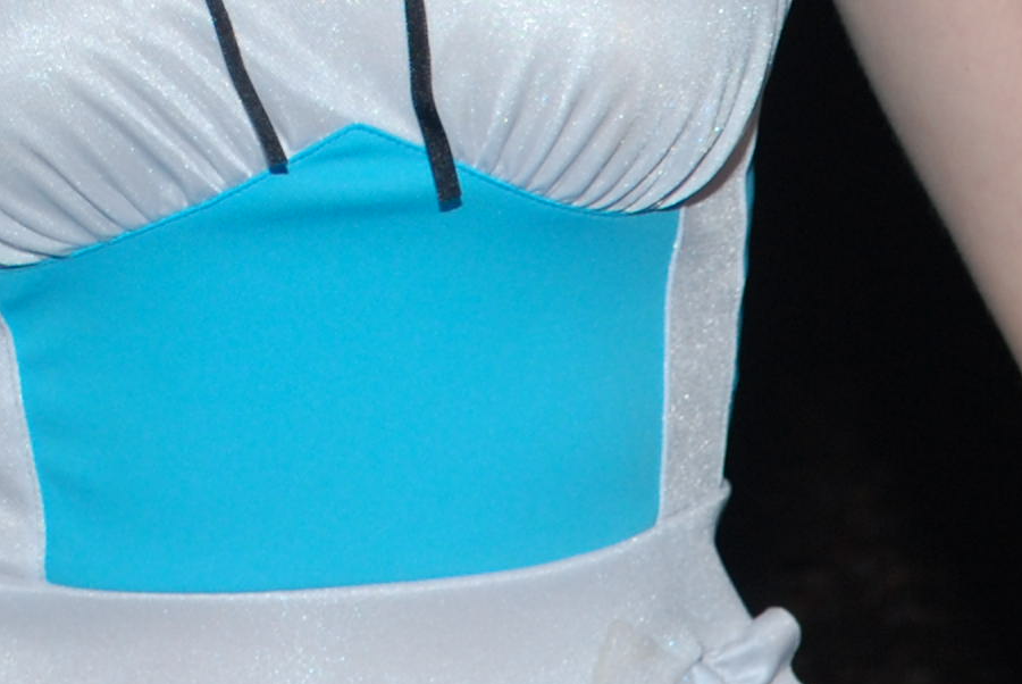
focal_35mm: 142
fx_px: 4035
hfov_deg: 14.1
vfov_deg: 9.3
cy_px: 1209
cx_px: 1107
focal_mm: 22
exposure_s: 1/60
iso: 200
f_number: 4
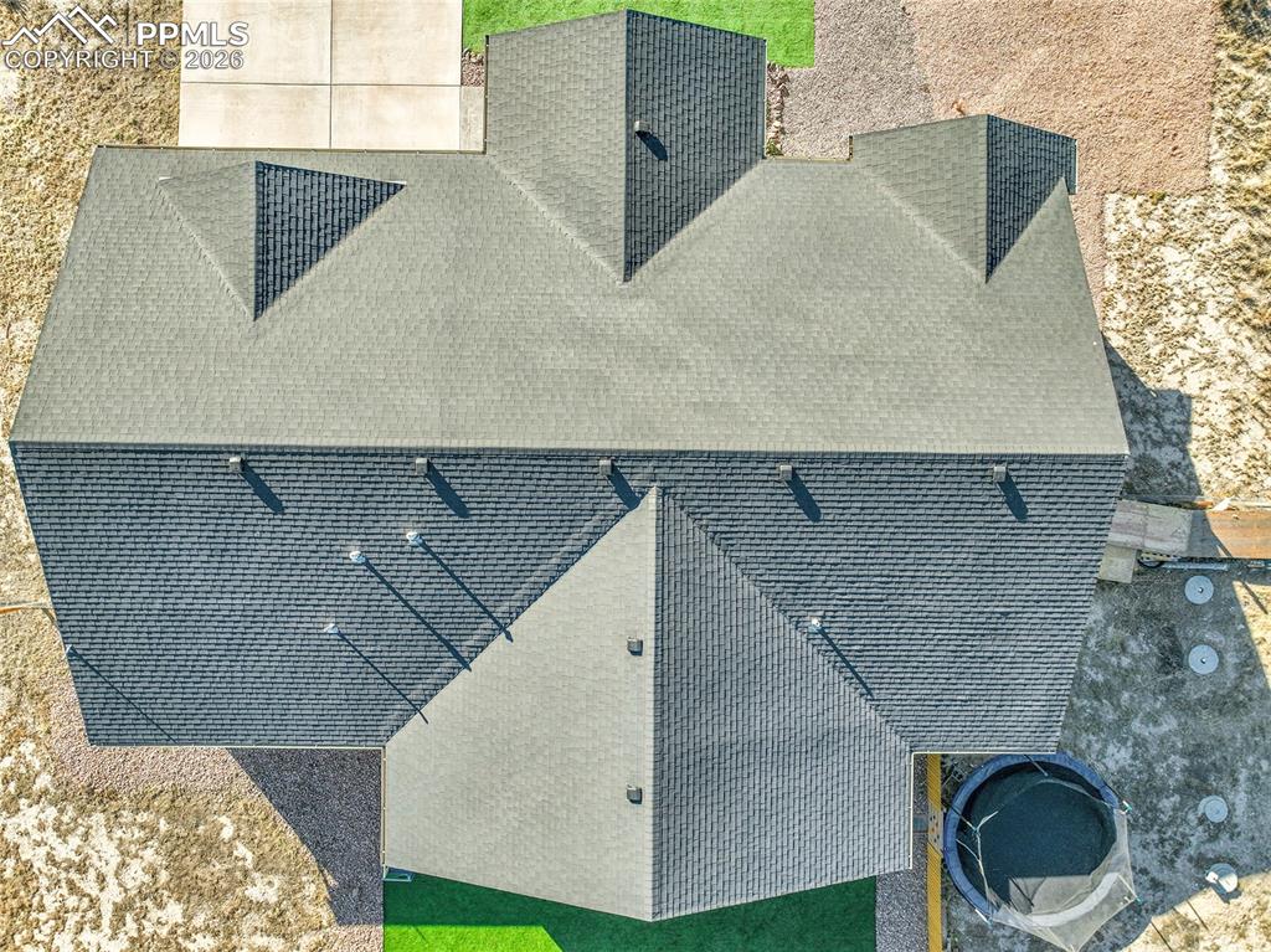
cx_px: 636
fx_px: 881
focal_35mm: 24
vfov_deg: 56.8
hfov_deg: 71.6
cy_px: 476
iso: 110
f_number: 2.8
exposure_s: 1/1250
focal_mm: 12.29
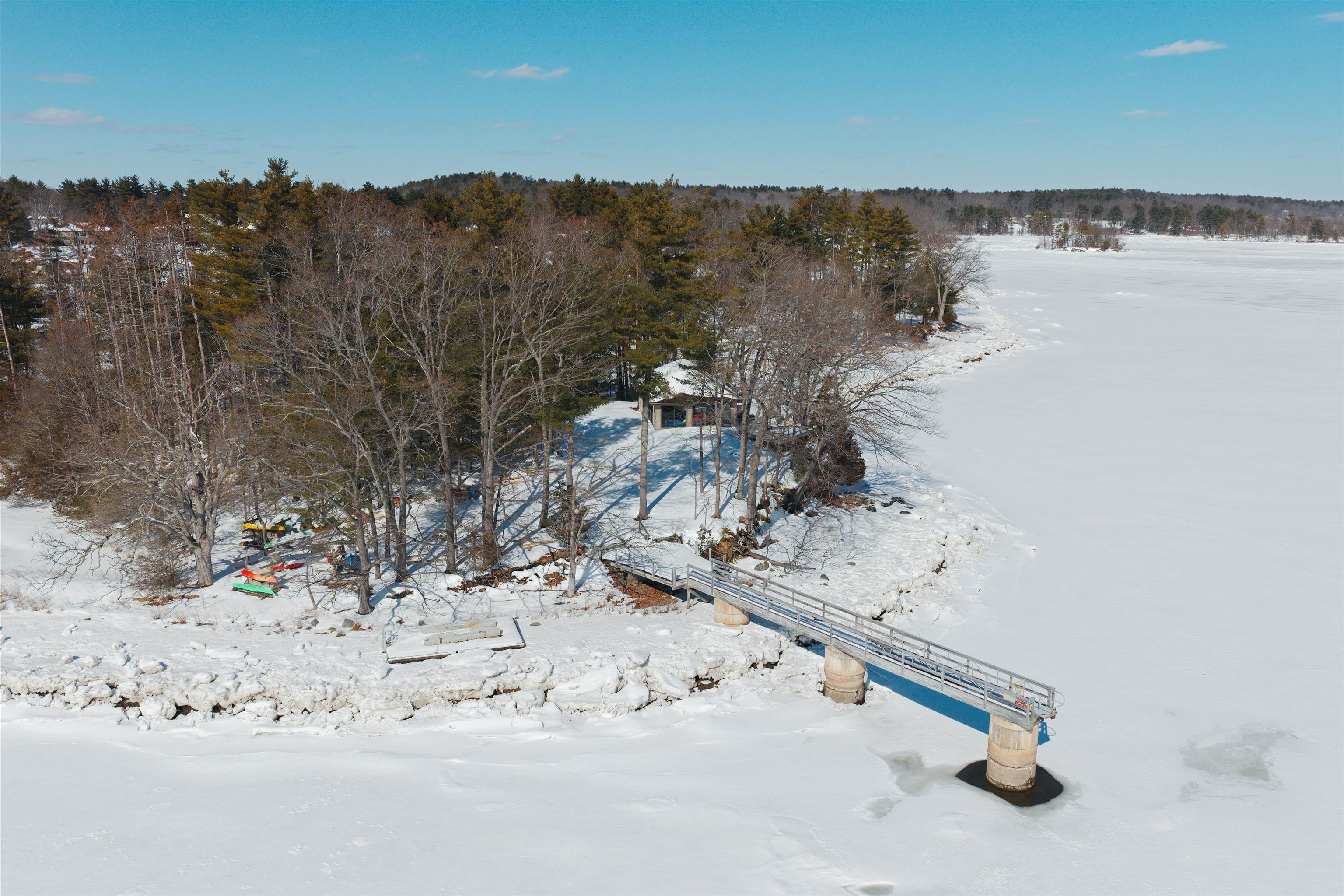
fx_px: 1045
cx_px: 672
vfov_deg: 46.4
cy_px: 448
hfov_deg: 65.5
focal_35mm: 28
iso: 250
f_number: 2.8
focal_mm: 14.4
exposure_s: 1/5000
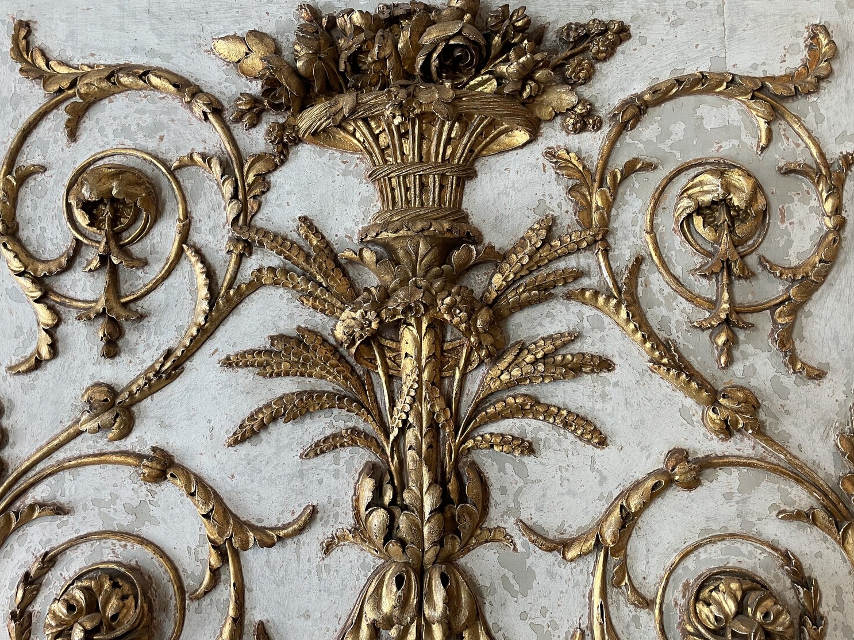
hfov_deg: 63.4
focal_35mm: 28
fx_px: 691
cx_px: 416
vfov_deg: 49.7
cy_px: 298
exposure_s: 1/50
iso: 160
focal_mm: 4.2
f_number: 1.6
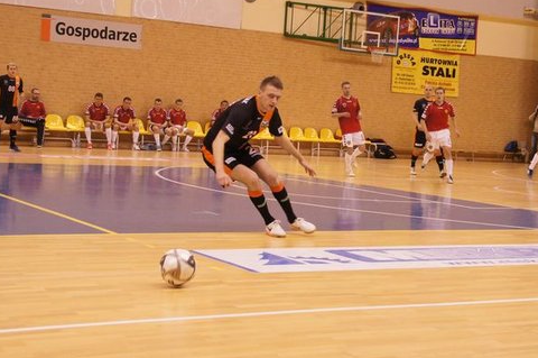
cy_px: 119
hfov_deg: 32.8
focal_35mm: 61
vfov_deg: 22.1
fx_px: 911
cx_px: 319
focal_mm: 30
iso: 3200
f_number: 5.6
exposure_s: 1/400
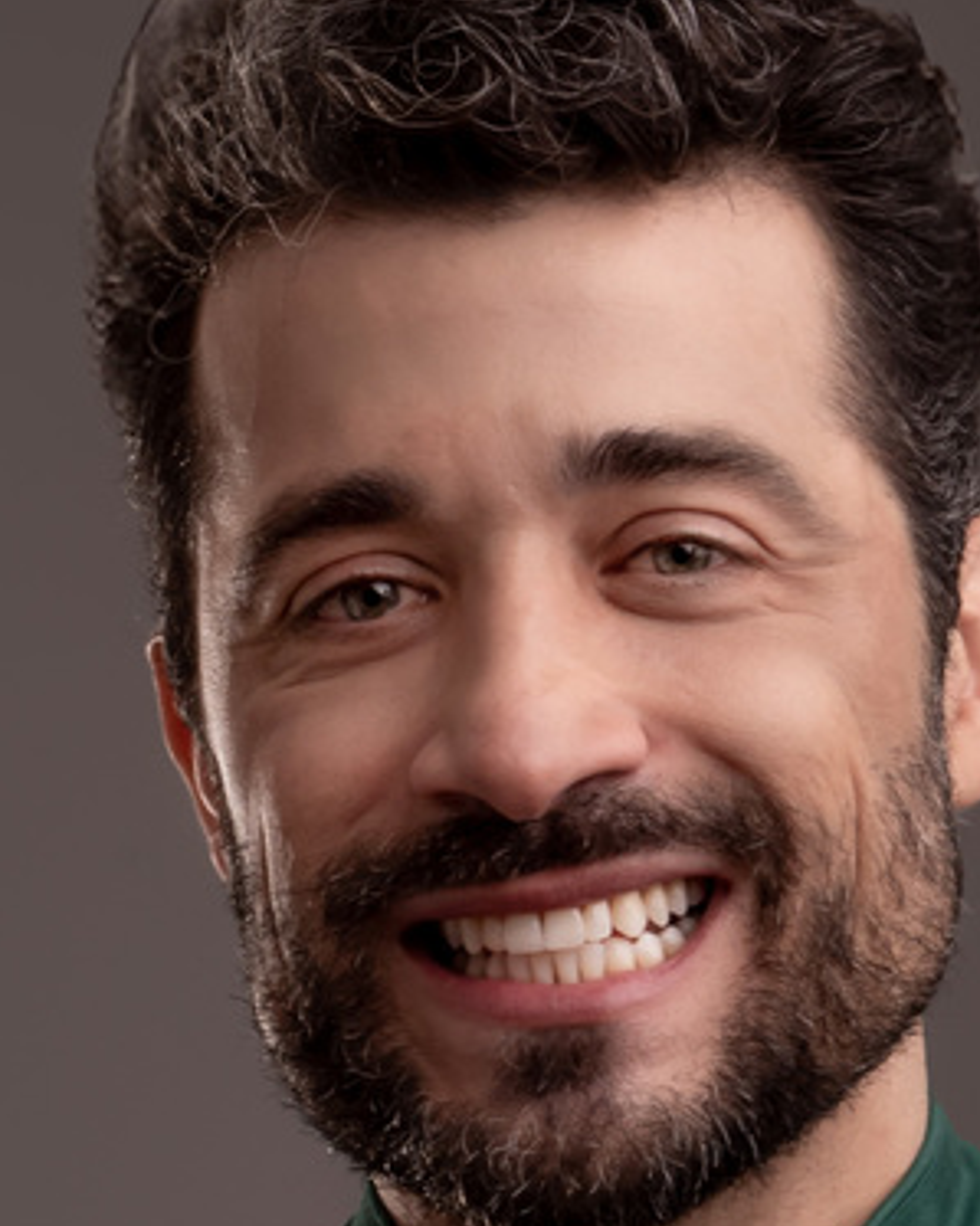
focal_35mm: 248
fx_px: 8995
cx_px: 649
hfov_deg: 6.2
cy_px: 2252
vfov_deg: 7.5
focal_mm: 55
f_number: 18
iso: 200
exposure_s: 1/160
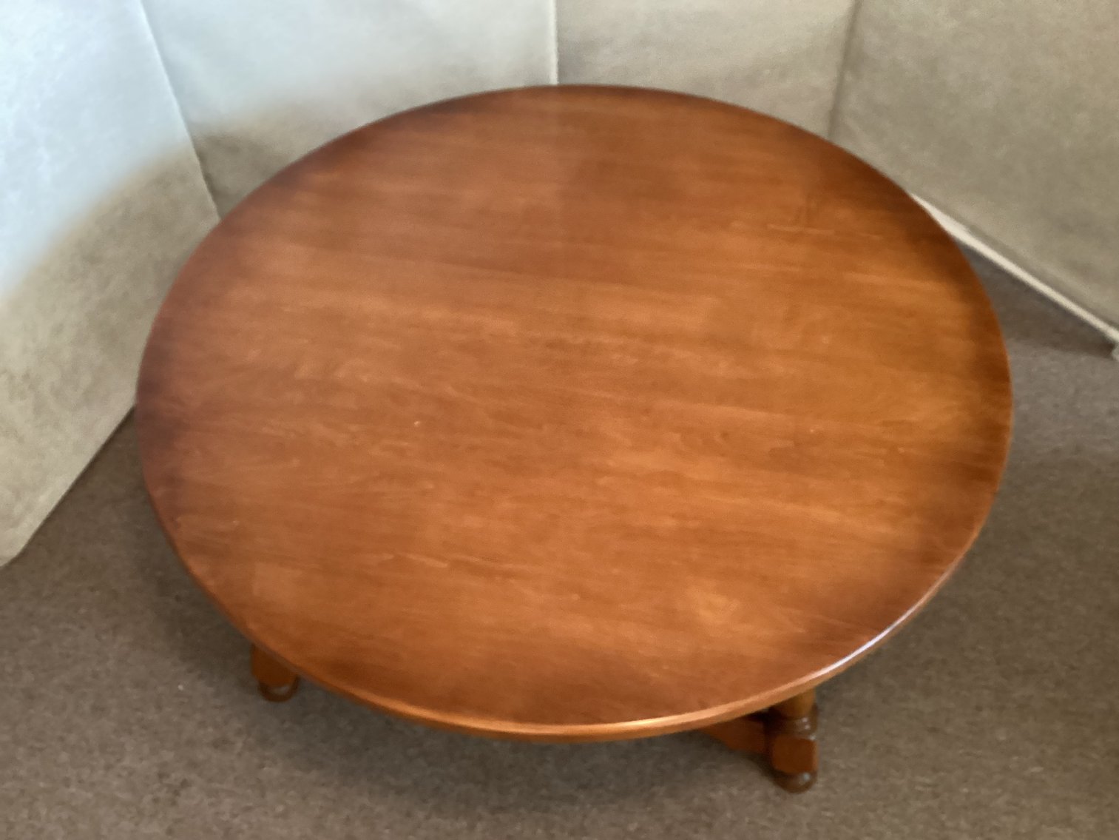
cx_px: 560
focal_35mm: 31
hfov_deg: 58.3
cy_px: 420
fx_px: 1002
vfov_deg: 45.4
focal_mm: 3.3
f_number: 2.4
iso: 500
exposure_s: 1/25
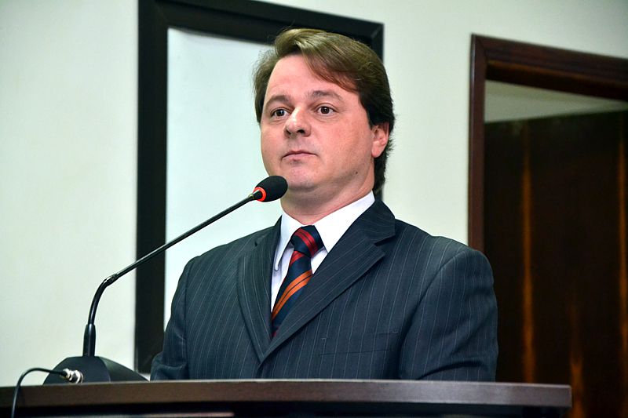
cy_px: 209
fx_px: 2747
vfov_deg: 8.7
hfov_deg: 13.0
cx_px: 314
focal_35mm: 158
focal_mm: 105
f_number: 5.6
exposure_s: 1/60
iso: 1600
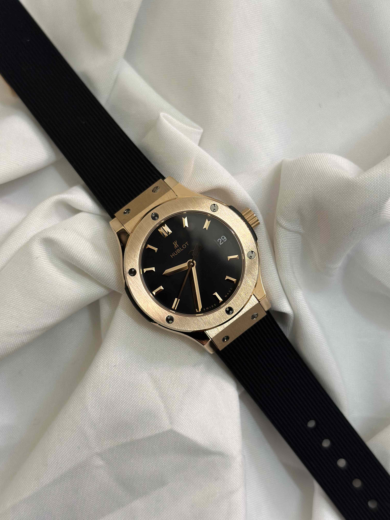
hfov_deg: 30.3
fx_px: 721
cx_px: 195
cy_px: 260
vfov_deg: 39.7
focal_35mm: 48
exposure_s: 1/50
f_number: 1.78
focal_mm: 6.86
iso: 160
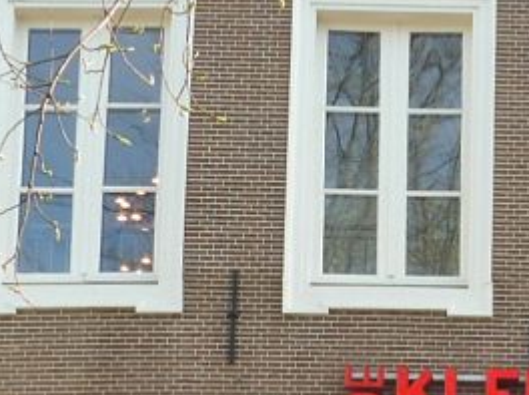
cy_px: 729
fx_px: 2303
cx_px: 697
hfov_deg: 12.7
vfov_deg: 9.3
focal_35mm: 151
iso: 100
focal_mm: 6.9
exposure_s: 1/125
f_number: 5
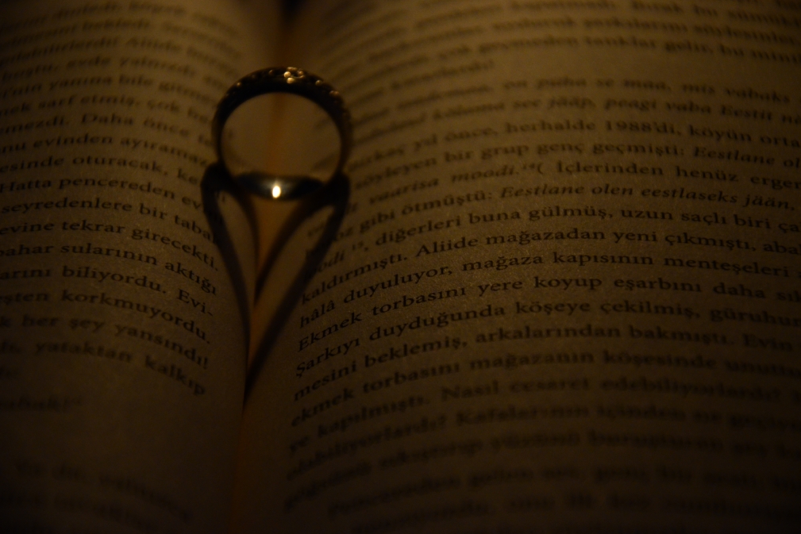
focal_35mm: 160
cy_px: 267
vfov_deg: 8.6
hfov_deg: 12.9
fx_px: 3549
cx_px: 405
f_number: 5.6
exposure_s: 1/25
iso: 1600
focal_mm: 105
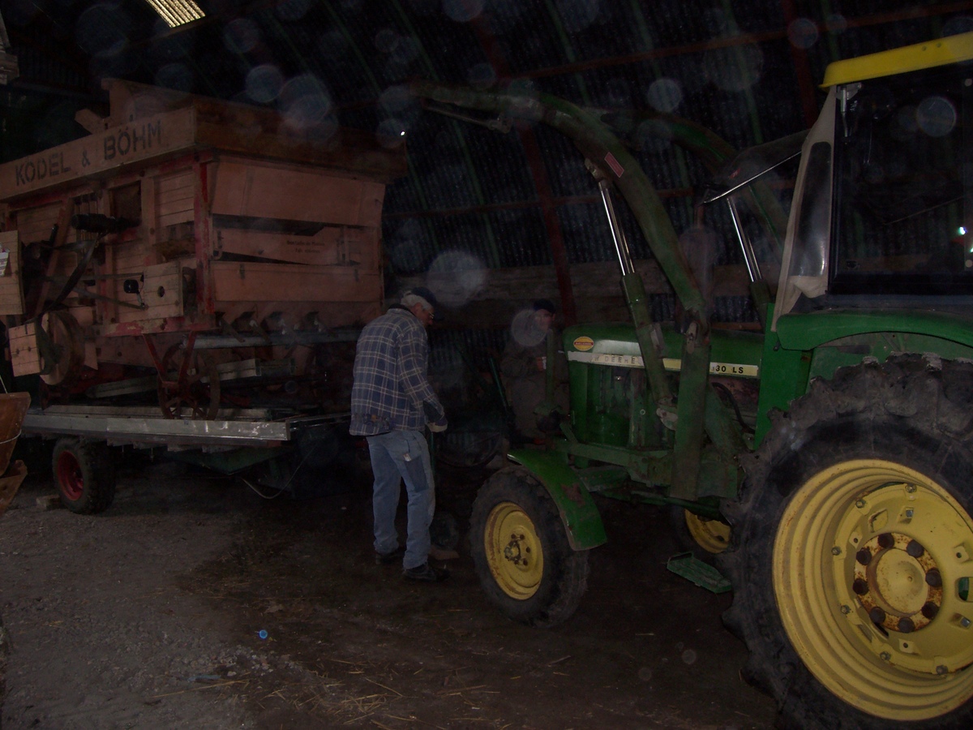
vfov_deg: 41.8
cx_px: 486
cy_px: 365
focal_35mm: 34
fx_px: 956
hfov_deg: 54.0
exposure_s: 1/64
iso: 80
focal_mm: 5.6
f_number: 2.7
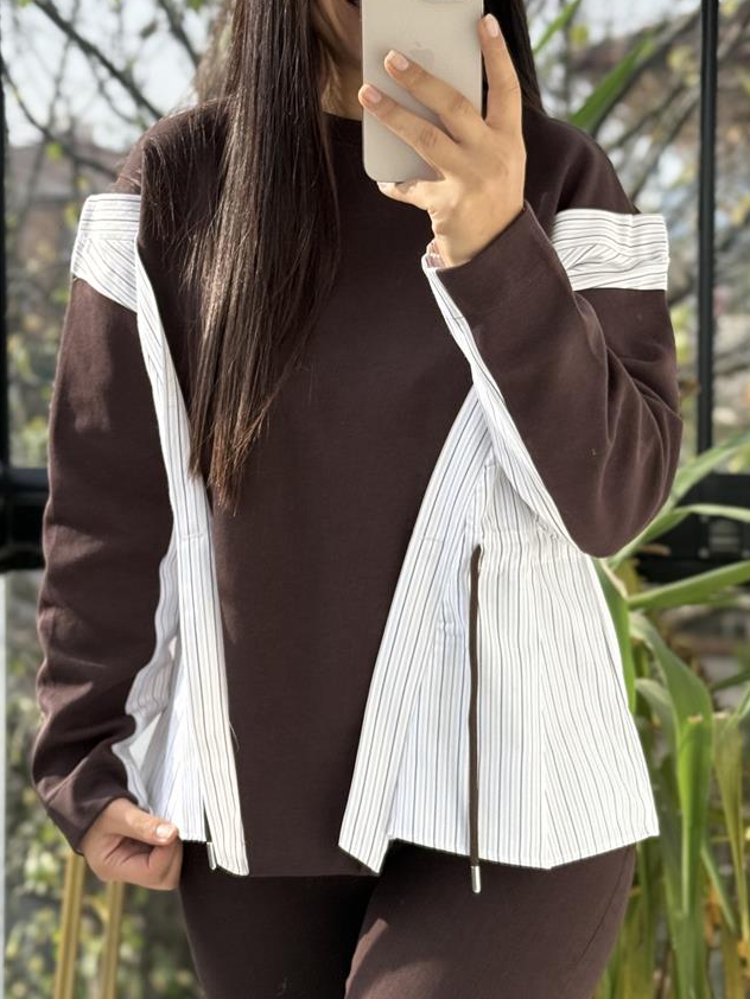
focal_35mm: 76
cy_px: 442
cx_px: 420
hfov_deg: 19.4
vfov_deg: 25.6
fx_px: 2194
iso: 80
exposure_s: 1/693
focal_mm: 6.76
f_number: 1.78
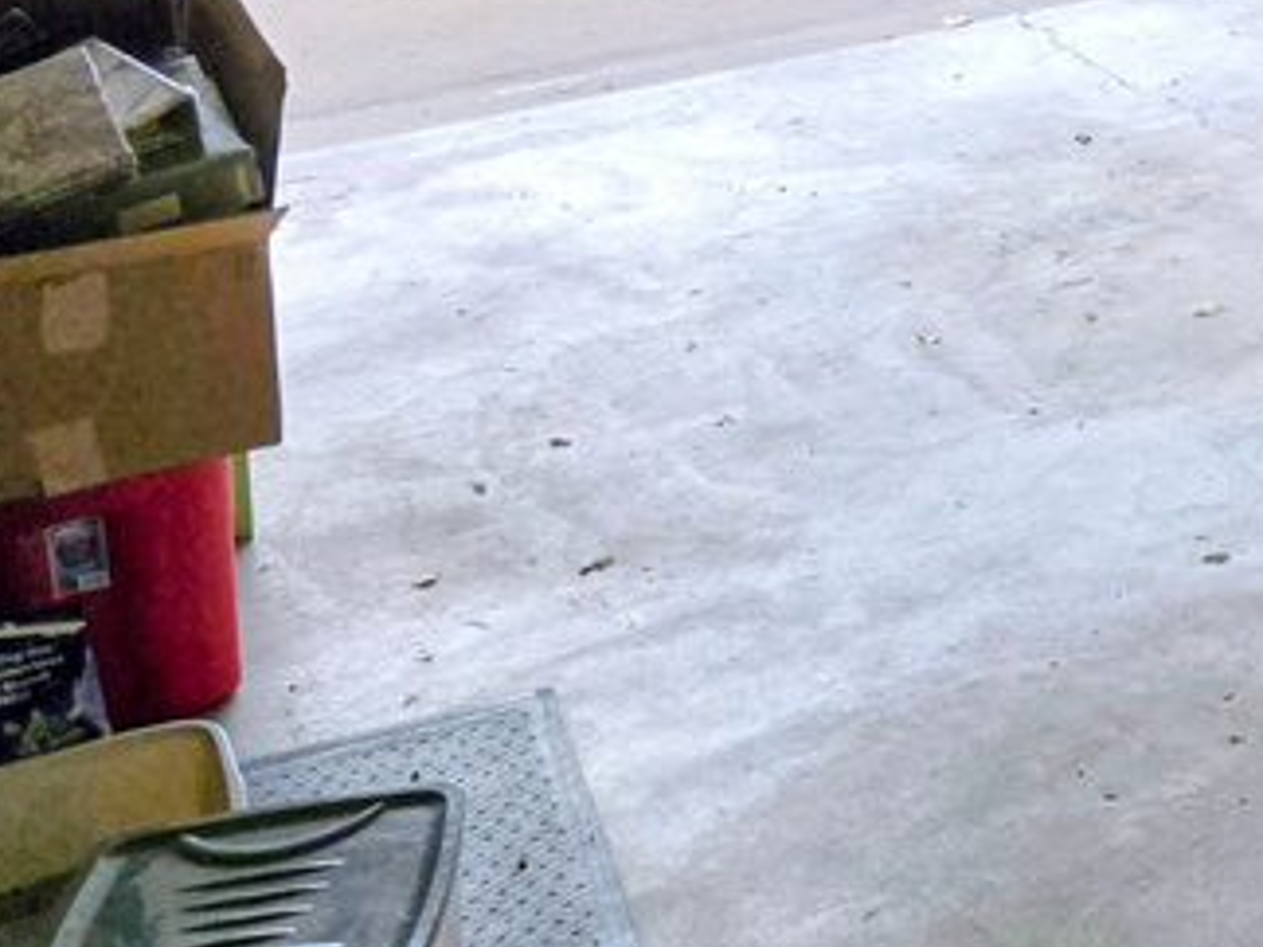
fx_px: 2662
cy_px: -59
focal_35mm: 73
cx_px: 1724
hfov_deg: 23.1
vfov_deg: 19.4
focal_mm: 5.4
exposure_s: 1/508
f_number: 1.8
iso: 125
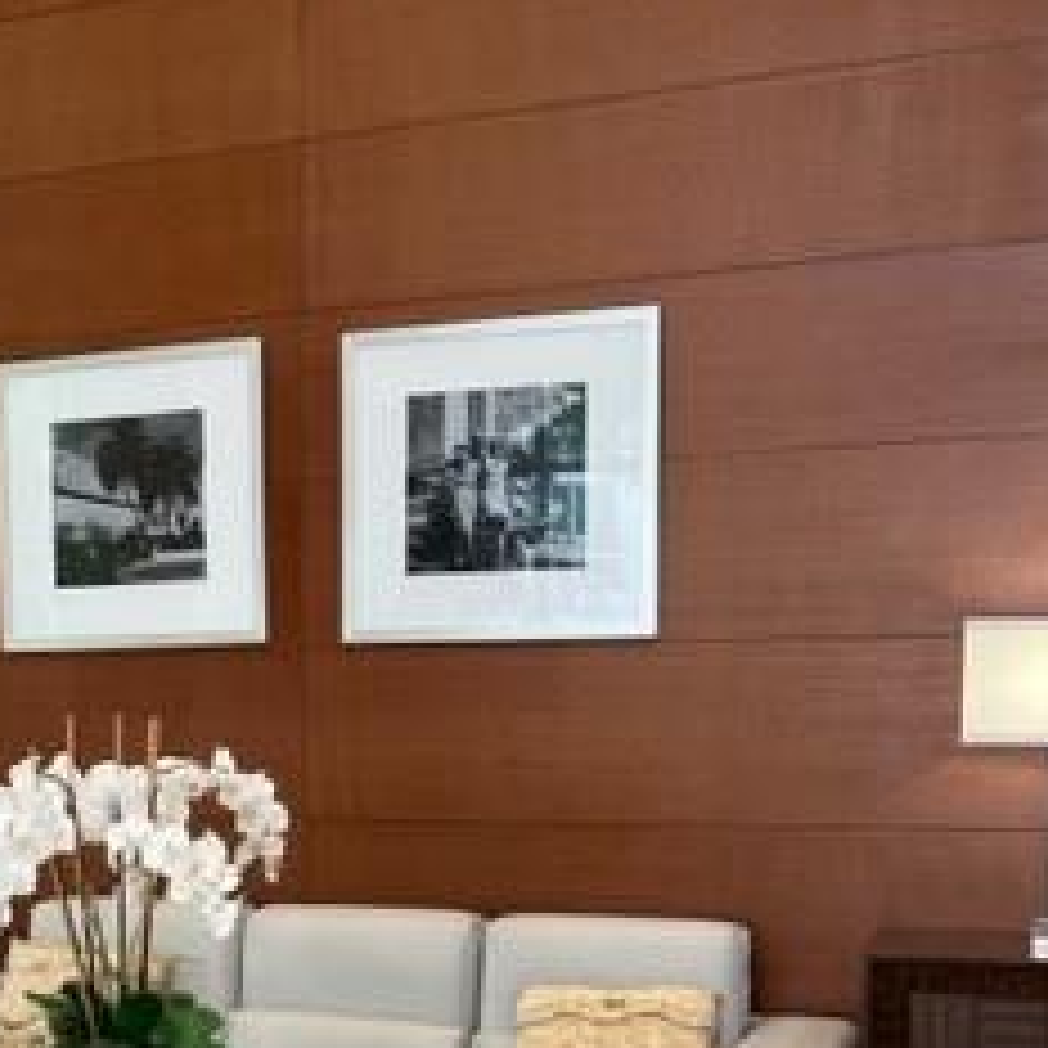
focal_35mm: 63
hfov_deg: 26.0
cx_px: 13
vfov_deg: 26.9
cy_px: 810
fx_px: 2158
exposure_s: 1/120
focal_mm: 5.1
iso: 100
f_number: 1.6
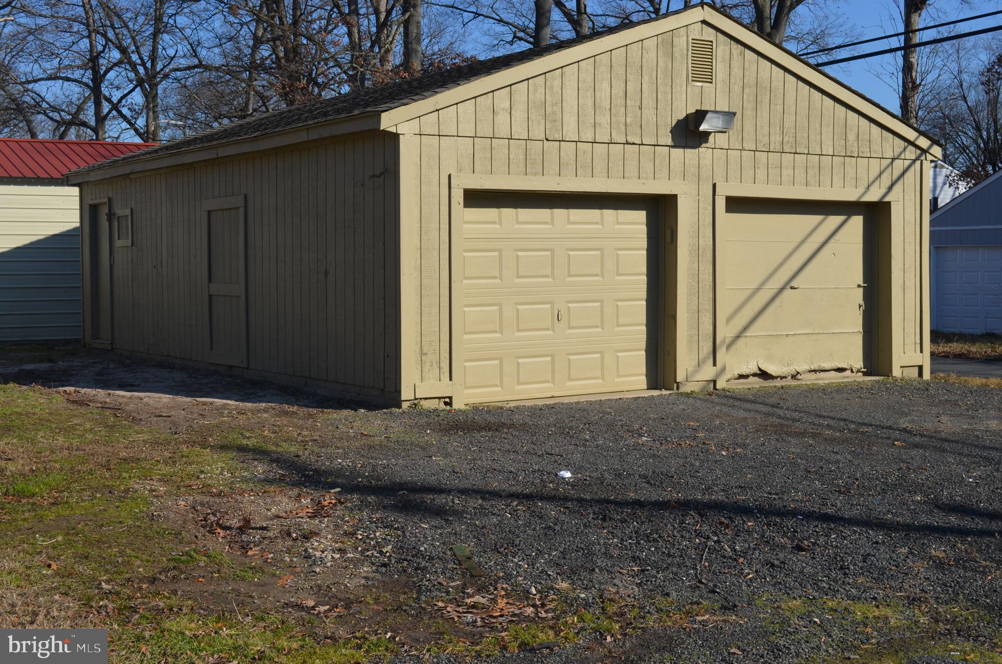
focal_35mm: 48
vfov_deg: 27.9
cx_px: 501
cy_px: 332
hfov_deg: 41.2
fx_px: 1333
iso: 100
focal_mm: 32
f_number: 10
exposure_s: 1/200
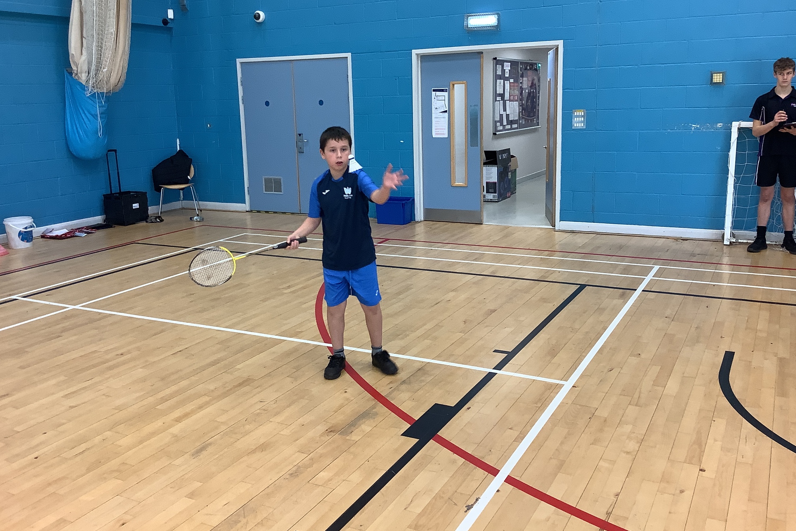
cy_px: 230
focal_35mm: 33
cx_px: 393
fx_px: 730
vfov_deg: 39.9
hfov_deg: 57.2
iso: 80
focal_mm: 3.3
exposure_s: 1/50
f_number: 2.4
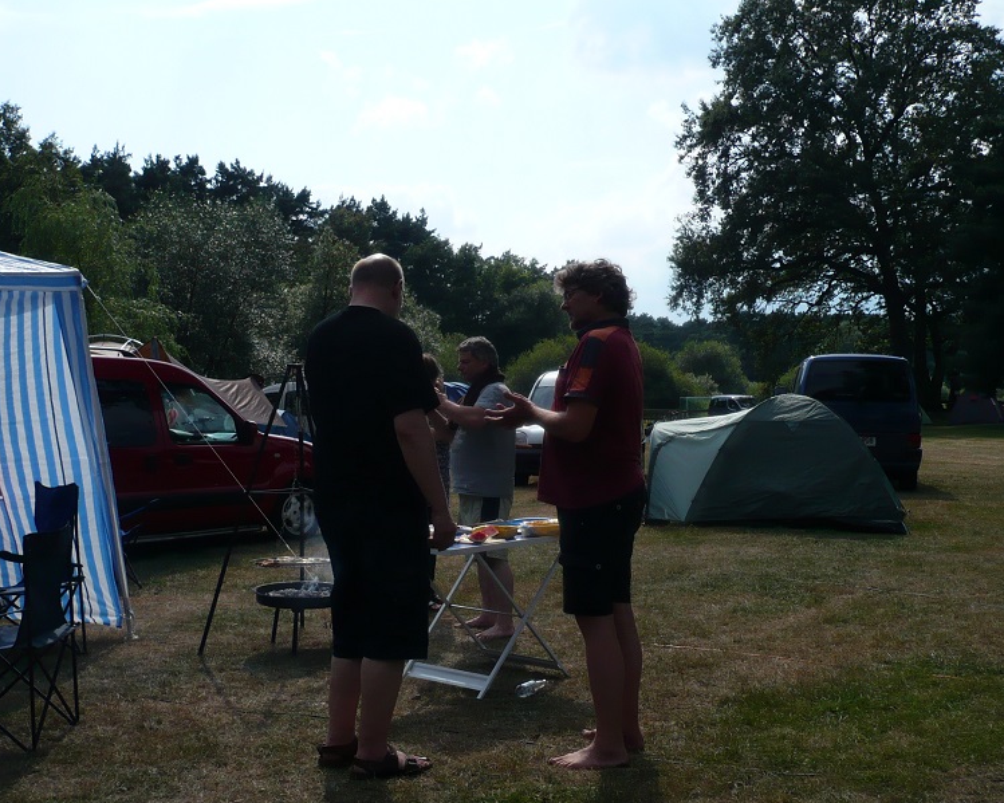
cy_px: 488
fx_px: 1337
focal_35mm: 45
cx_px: 532
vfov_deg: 33.3
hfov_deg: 41.1
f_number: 8
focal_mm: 5.8
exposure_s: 1/500
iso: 100
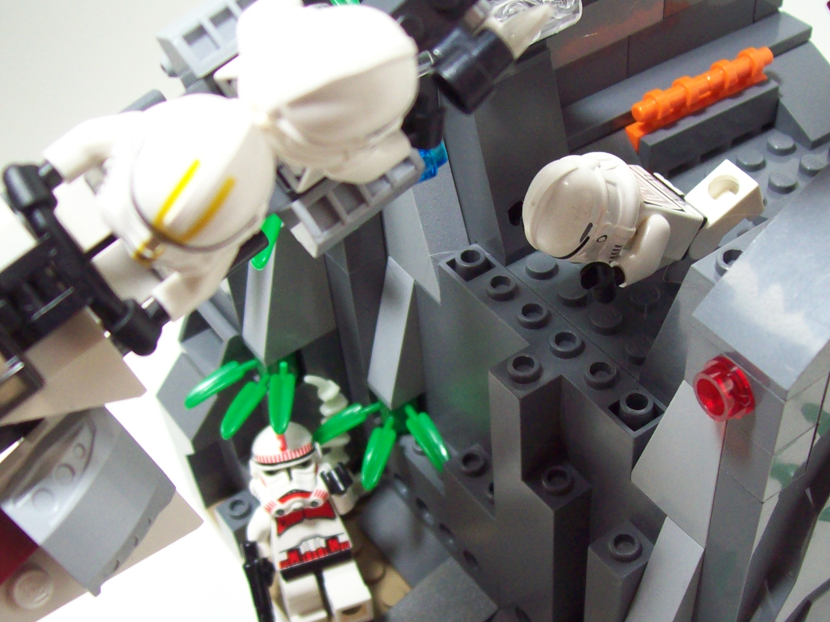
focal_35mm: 51
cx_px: 462
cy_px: 418
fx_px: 1222
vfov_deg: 28.3
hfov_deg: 37.5
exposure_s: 1/32.3
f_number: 2.7
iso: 160
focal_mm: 6
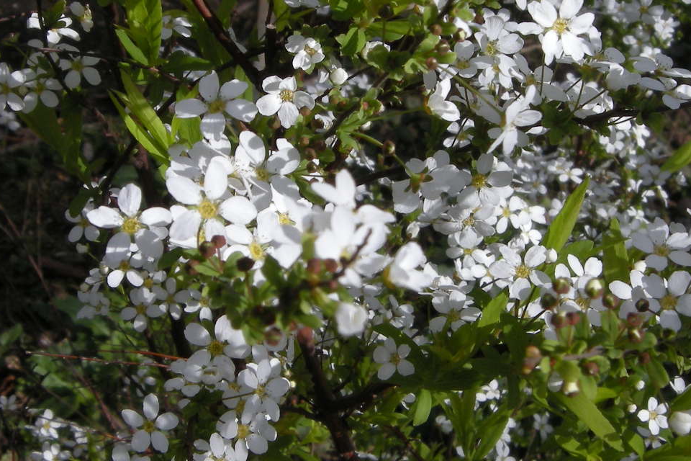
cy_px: 245
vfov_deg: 15.0
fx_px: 1747
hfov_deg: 22.4
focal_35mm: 91
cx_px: 326
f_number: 6.1
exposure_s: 1/280
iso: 64
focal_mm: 7.5
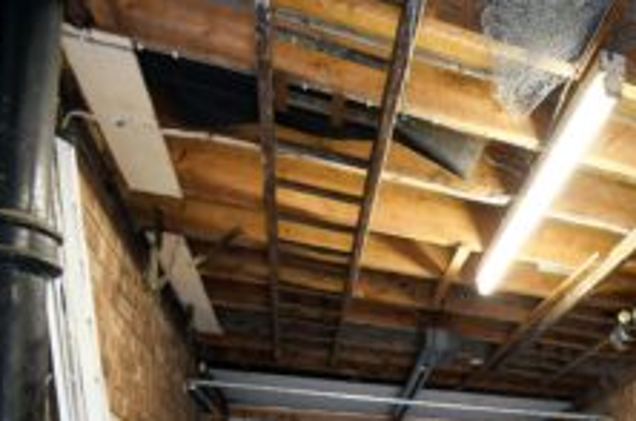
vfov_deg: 28.8
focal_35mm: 39
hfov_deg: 38.7
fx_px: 688
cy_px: 526
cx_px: 736
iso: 560
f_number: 4.5
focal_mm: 10
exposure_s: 1/15
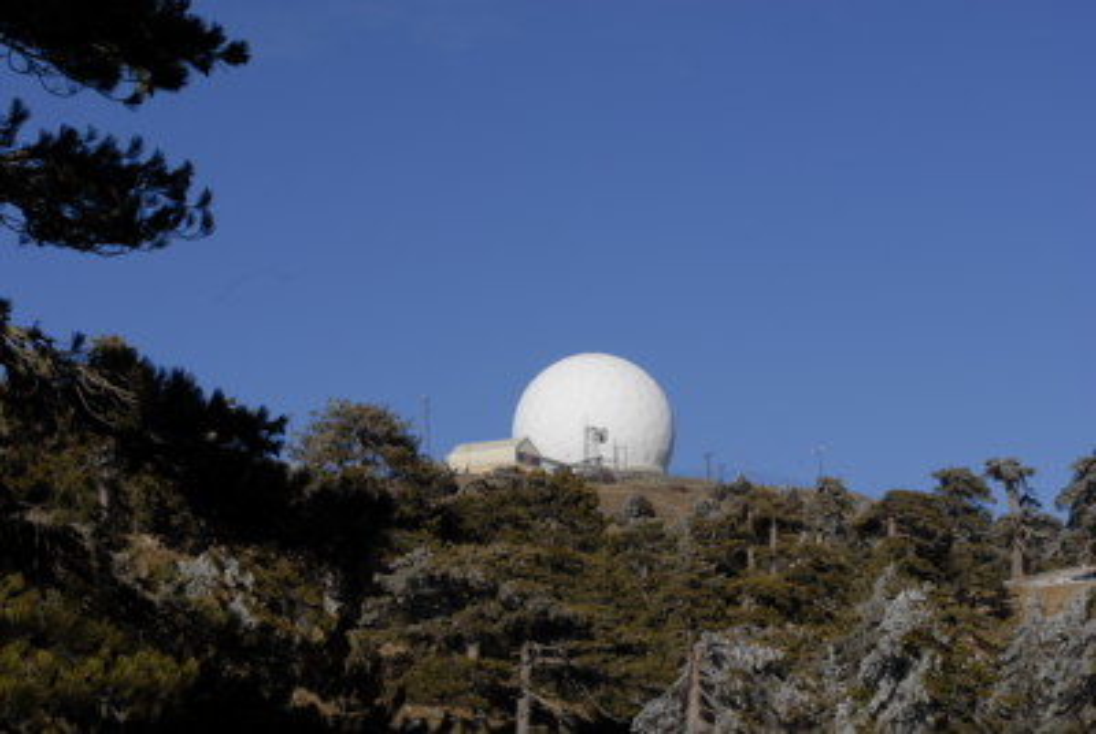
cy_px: 367
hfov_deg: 19.4
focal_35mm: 105
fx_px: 3201
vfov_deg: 13.1
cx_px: 548
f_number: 18
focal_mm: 70
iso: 100
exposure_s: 1/125
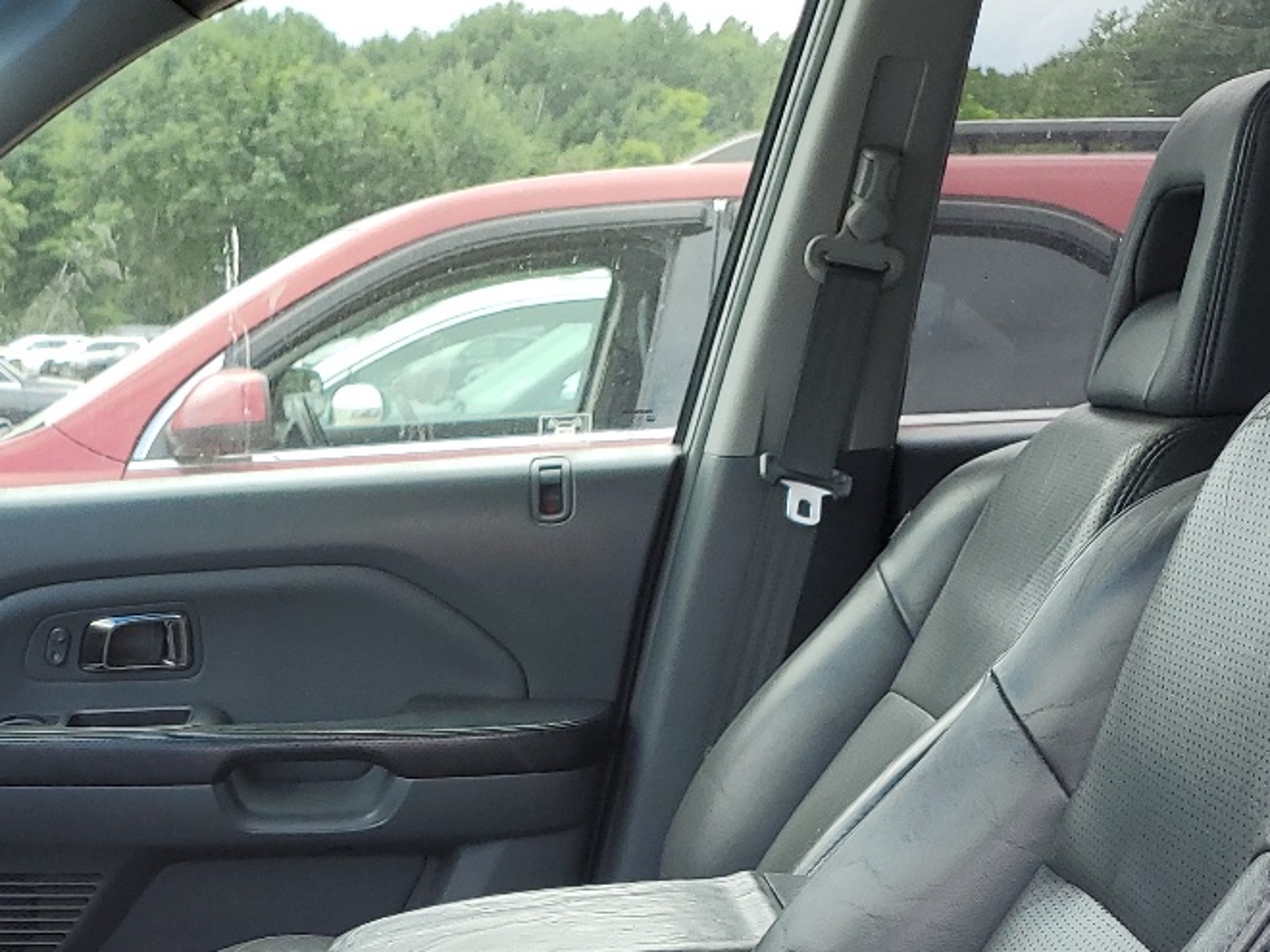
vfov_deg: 21.6
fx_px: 2311
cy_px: 1146
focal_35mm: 63
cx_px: 173
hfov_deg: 29.7
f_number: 1.5
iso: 50
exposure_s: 1/588
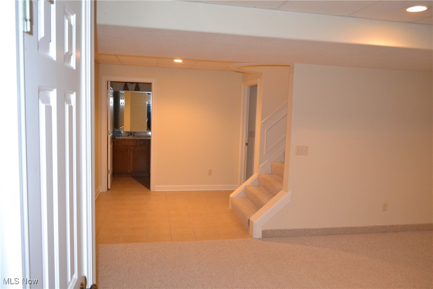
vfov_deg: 47.9
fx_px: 325
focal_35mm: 27
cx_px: 216
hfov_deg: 67.4
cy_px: 144
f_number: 3.5
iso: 2800
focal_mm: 18
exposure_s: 1/60
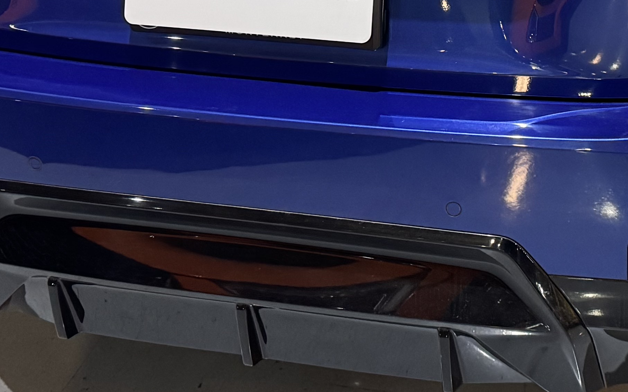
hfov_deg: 25.3
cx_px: 523
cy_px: -89
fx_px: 1369
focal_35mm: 80
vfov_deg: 15.7
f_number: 1.78
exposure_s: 1/60
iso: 640
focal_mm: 6.76
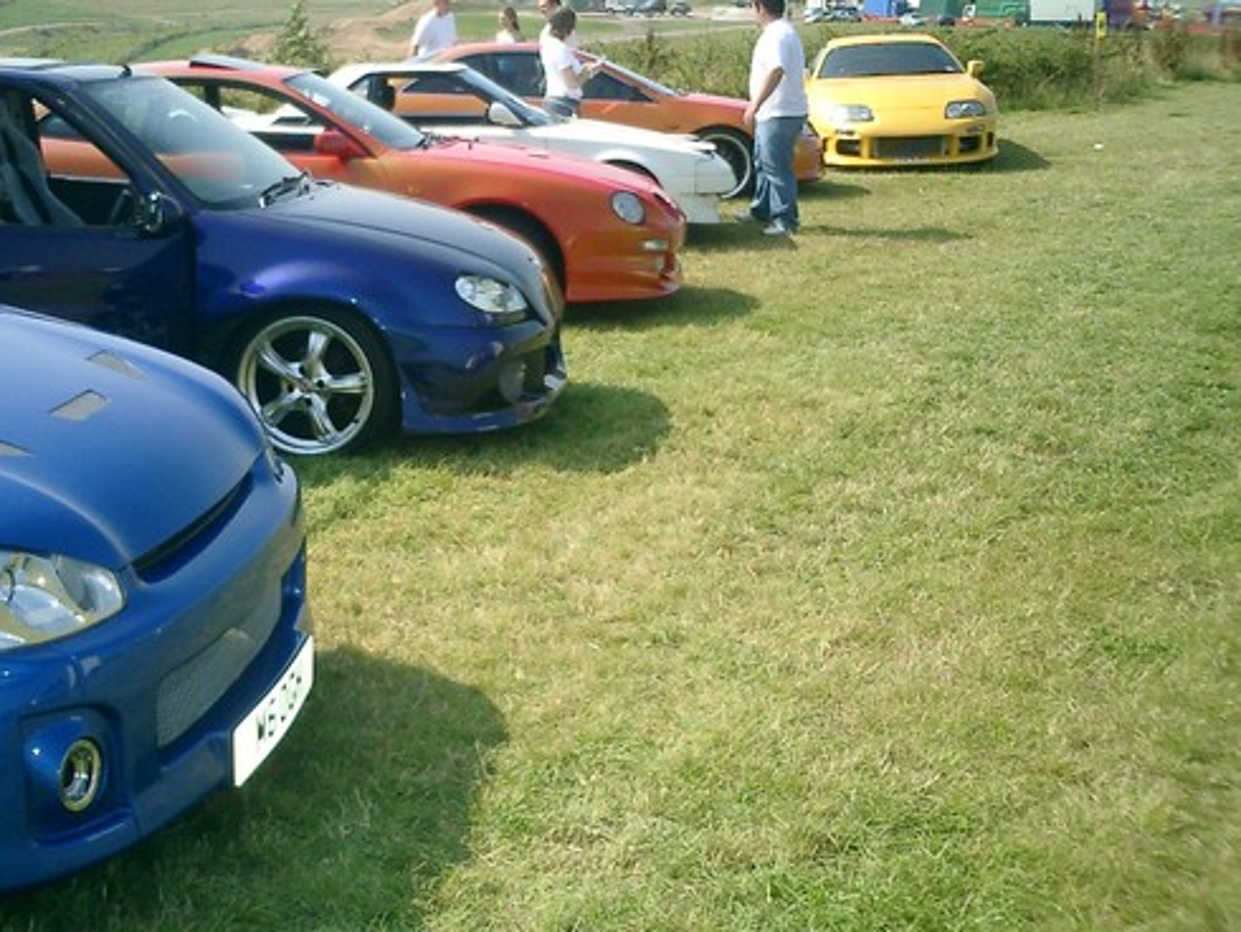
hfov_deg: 40.0
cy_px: 425
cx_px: 436
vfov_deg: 30.9
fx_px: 1686
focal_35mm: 47
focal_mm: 7.5
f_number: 3.2
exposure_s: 1/800
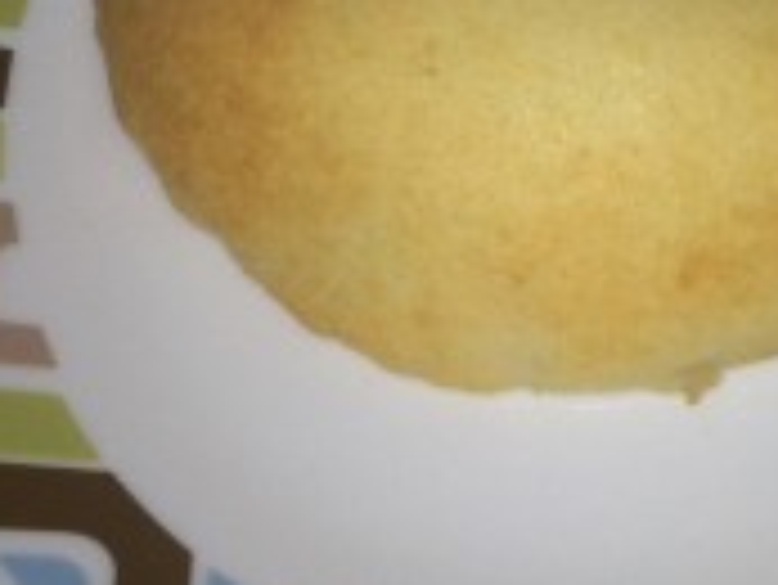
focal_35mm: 76
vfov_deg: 19.0
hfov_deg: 25.1
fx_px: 1709
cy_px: 50
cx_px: 654
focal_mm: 3.85
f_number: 2.8
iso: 80
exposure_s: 1/89
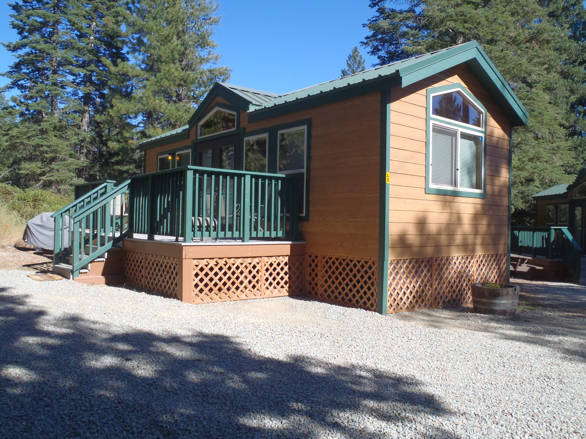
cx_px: 293
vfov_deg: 49.7
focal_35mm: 28
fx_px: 474
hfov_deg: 63.4
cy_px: 220
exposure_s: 1/60
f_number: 10
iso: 125
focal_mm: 5
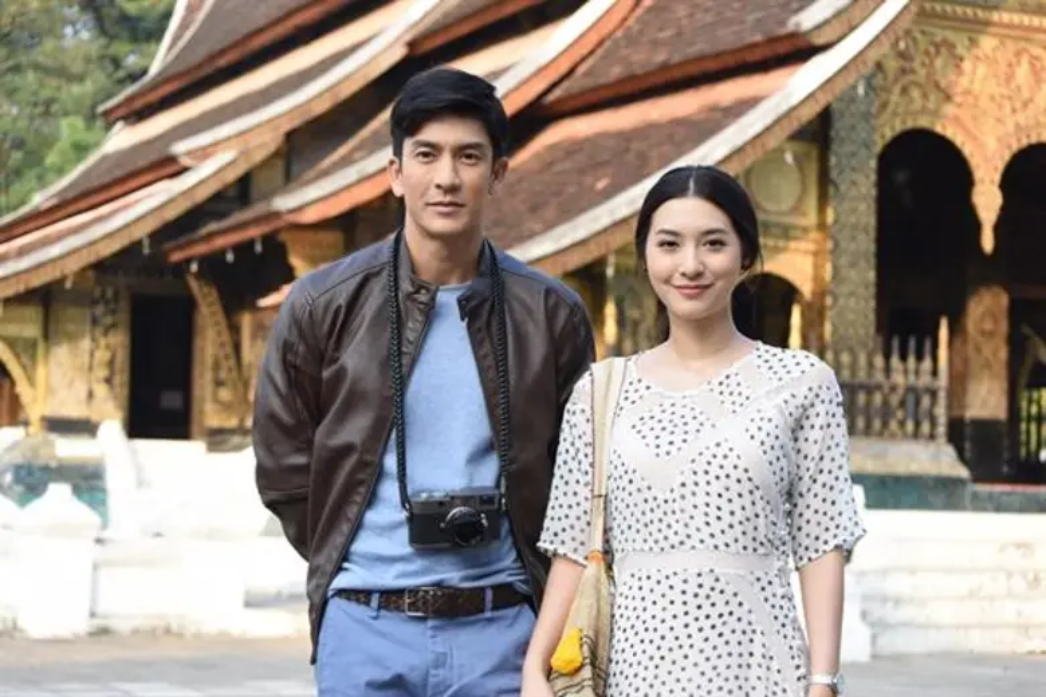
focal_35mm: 75
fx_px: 2179
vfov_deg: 18.2
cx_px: 523
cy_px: 348
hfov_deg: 27.0
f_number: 5
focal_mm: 75
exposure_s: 1/250
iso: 250
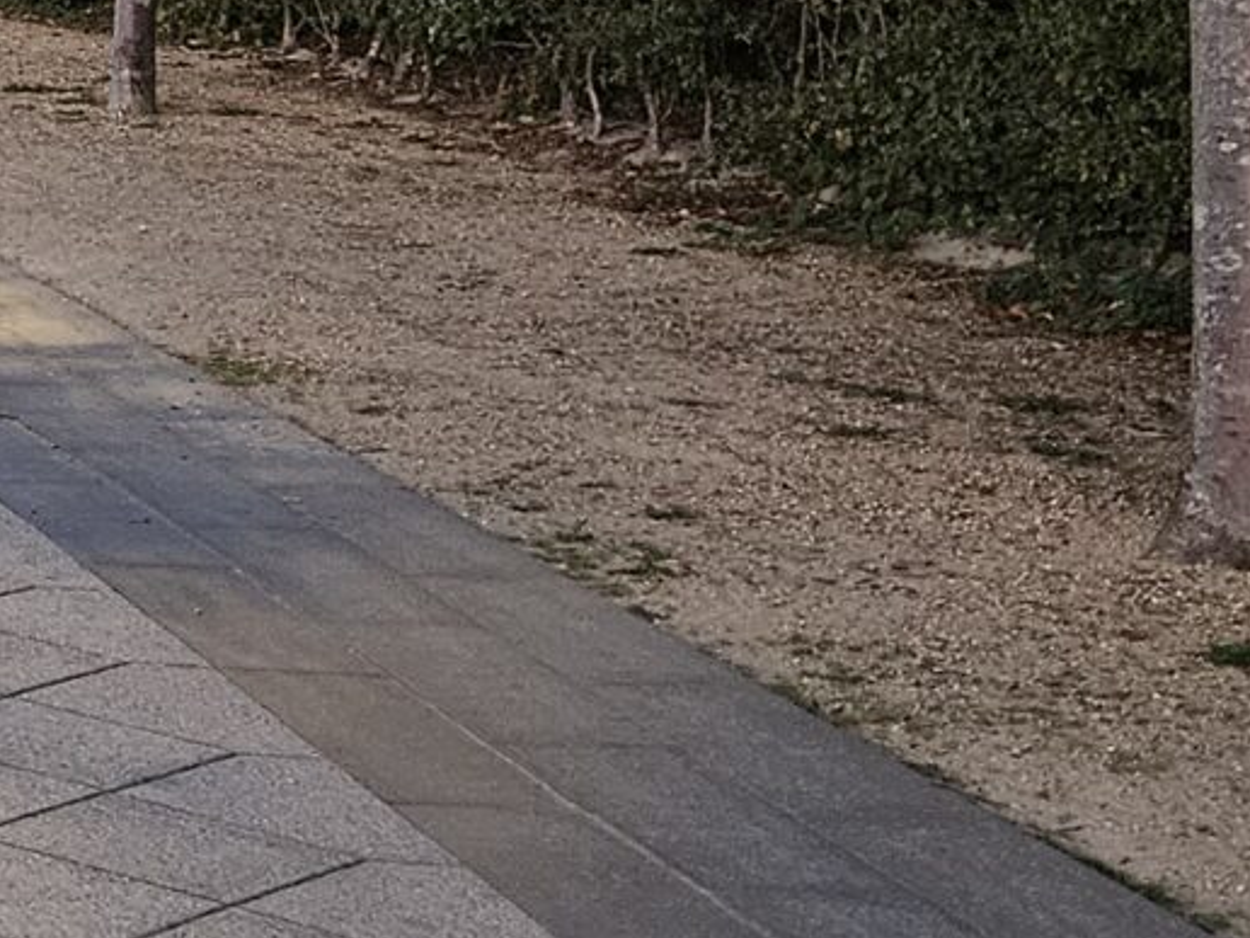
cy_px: -342
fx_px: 4117
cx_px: -976
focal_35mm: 114
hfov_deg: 15.1
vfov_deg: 12.5
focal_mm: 5.4
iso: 640
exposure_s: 1/50
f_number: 1.8
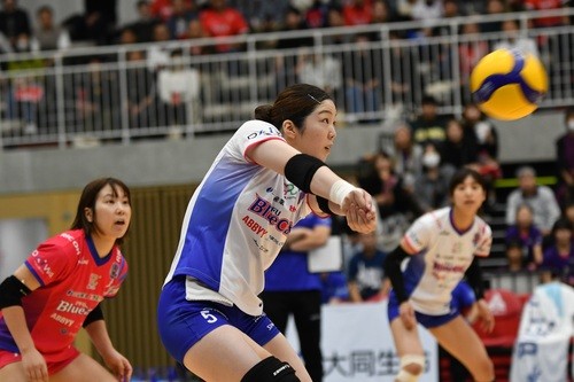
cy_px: 191
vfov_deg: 8.2
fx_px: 2678
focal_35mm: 168
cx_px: 287
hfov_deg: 12.2
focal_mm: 112
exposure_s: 1/640
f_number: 2.8
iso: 1600
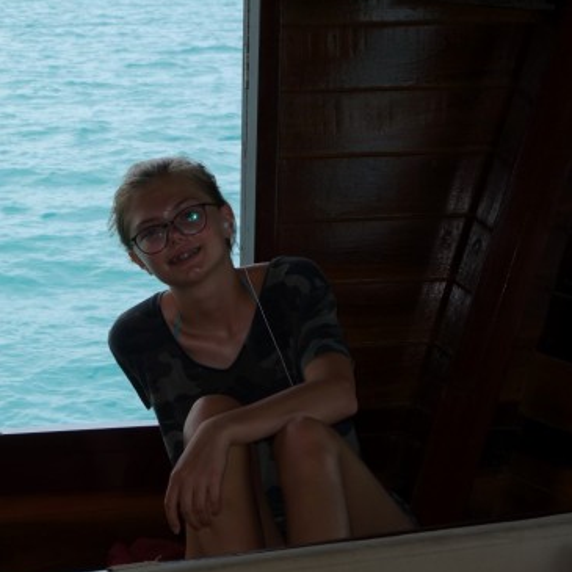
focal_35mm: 108
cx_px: 74
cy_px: 327
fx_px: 2019
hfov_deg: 16.0
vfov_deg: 16.1
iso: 125
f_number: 5.6
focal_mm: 21.53
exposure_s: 1/320
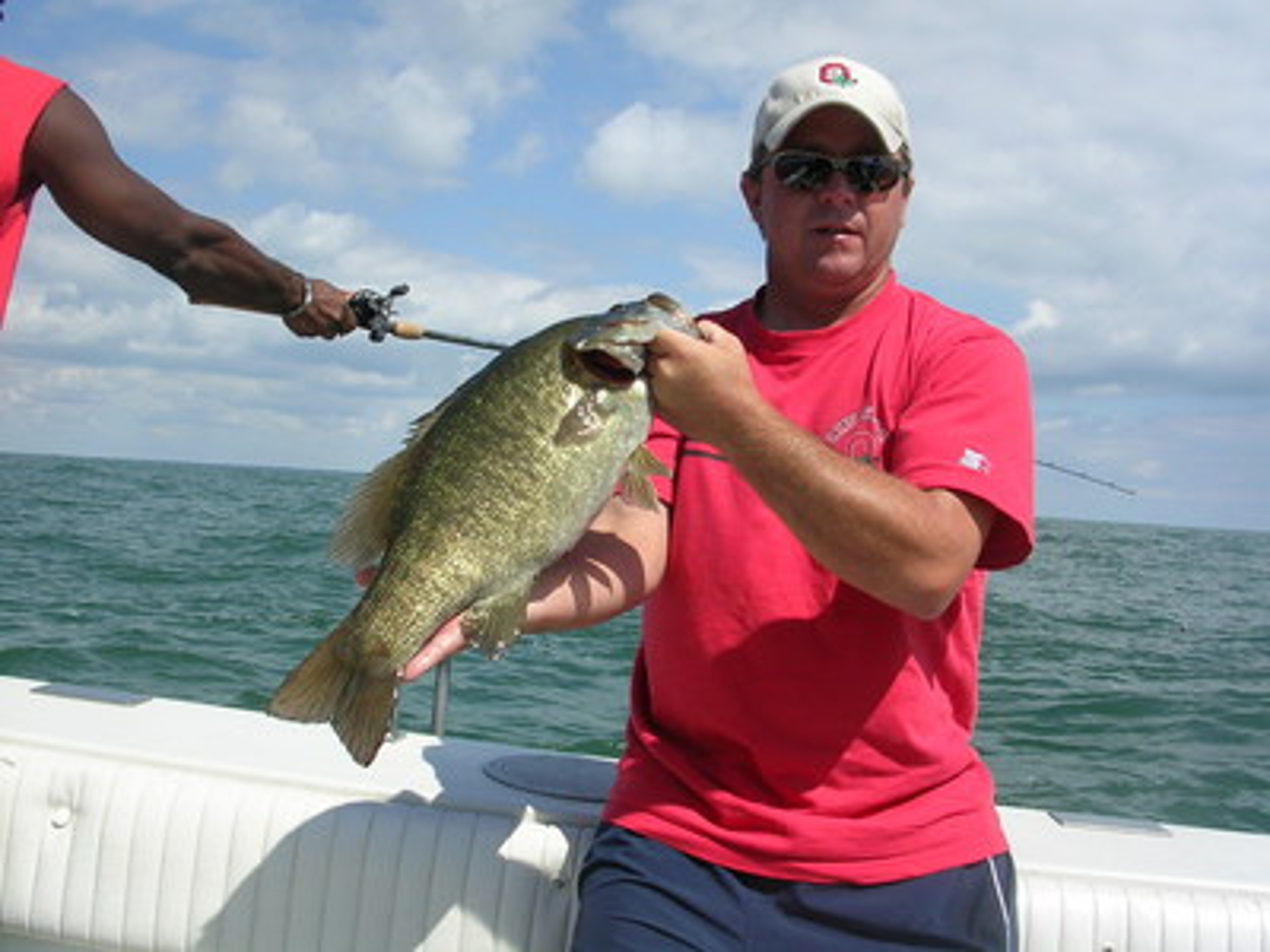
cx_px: 635
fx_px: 1394
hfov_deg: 49.0
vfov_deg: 37.7
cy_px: 476
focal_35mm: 38
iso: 50
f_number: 5.6
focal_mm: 5.8
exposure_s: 1/454
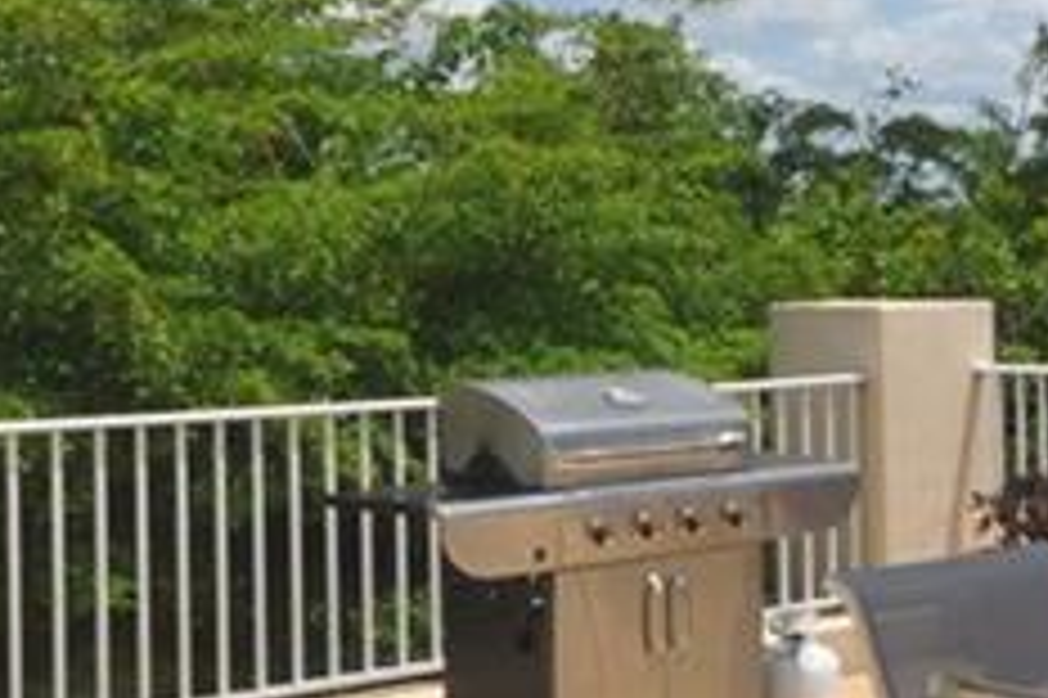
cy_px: 290
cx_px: 1318
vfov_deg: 17.2
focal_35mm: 79
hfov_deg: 23.1
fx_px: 2298
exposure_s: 1/200
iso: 200
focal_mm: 12
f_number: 14
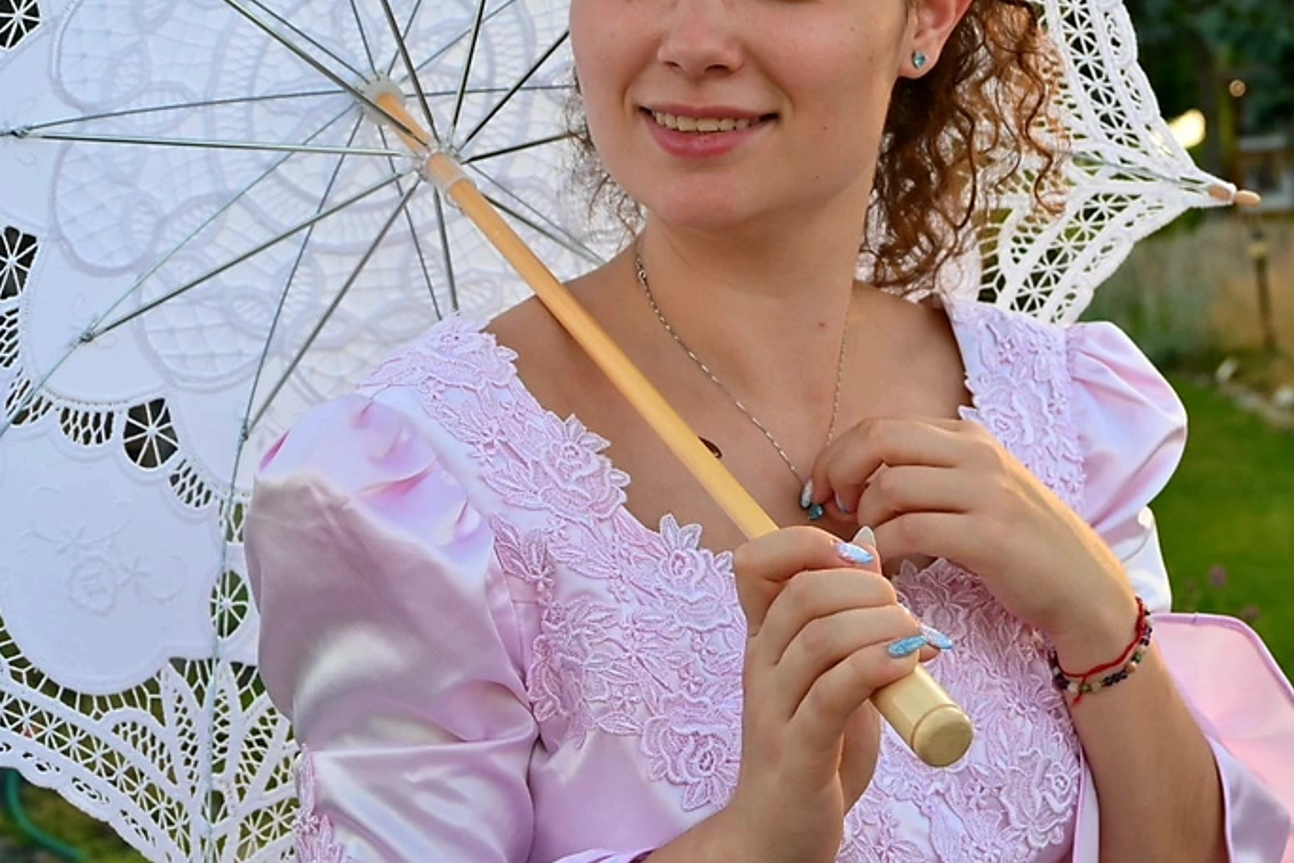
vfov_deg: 17.0
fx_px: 2887
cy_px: 363
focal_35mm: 80
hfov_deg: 25.2
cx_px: 844
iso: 400
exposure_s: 1/250
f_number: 4.8
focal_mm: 30.5
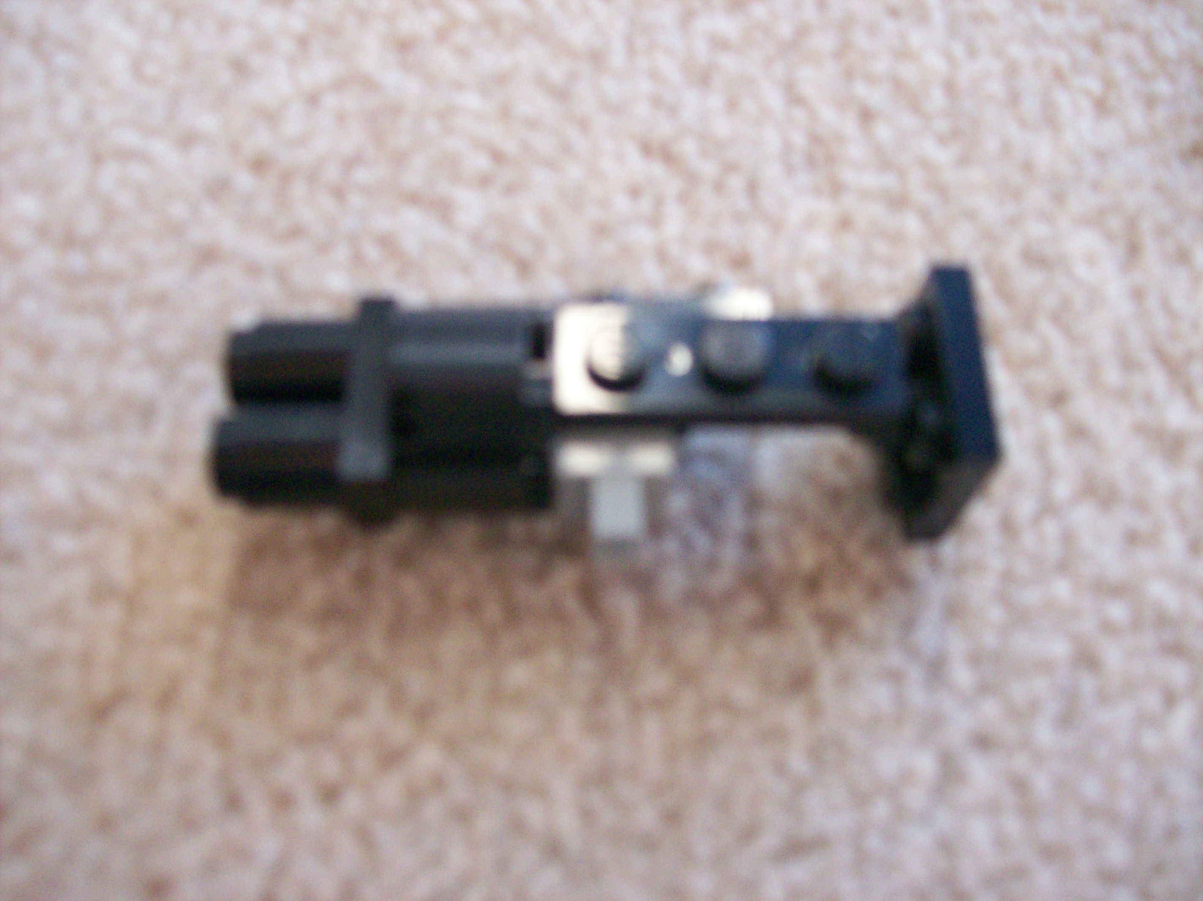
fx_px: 1250
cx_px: 602
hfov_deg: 51.4
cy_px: 450
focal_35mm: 36
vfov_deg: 39.6
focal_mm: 6
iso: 157
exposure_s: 1/32
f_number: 2.7
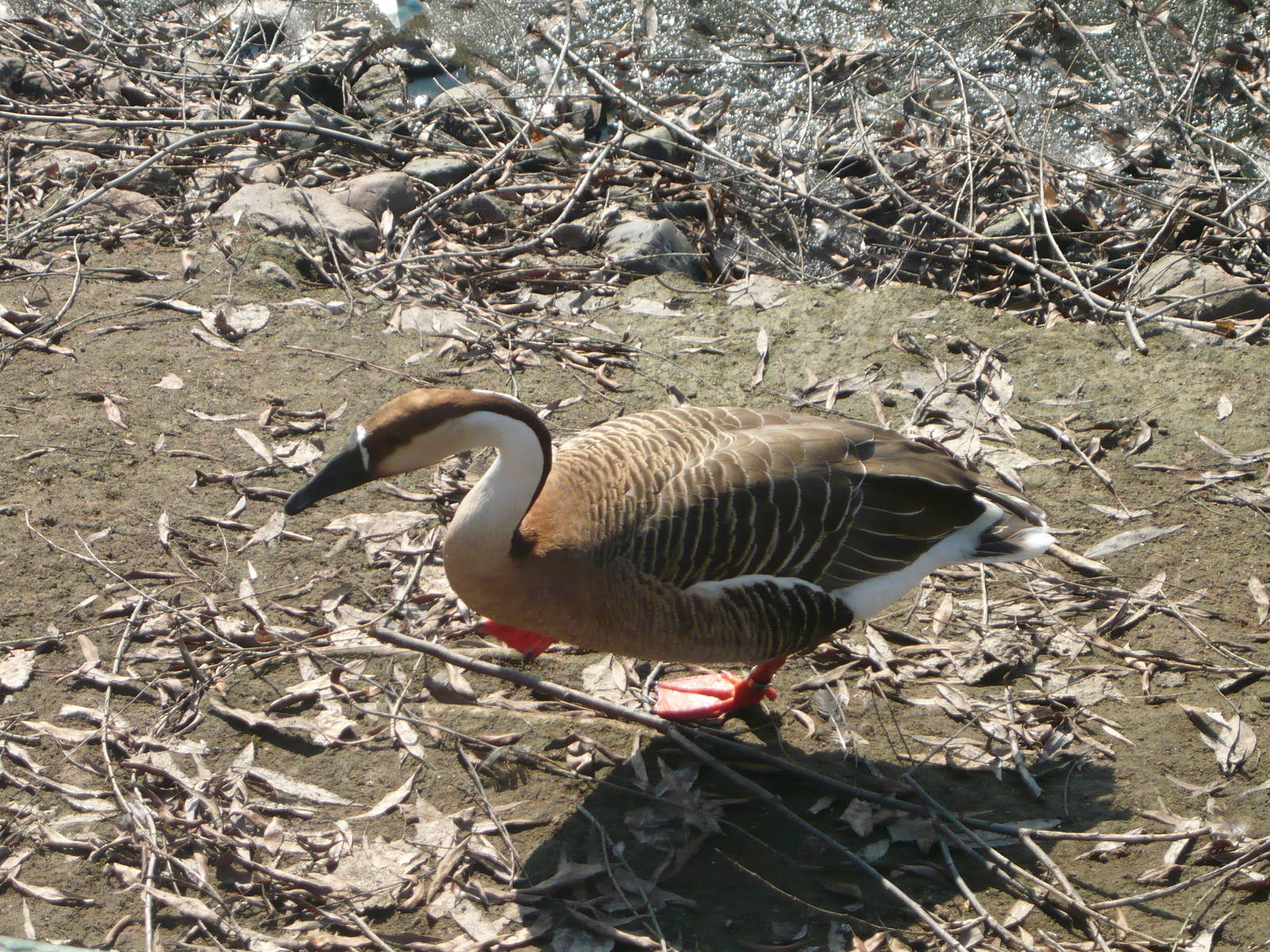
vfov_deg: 14.8
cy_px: 476
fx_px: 3669
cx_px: 635
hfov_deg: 19.6
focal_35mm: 100
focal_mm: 16.5
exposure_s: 1/400
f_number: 5.1
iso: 200
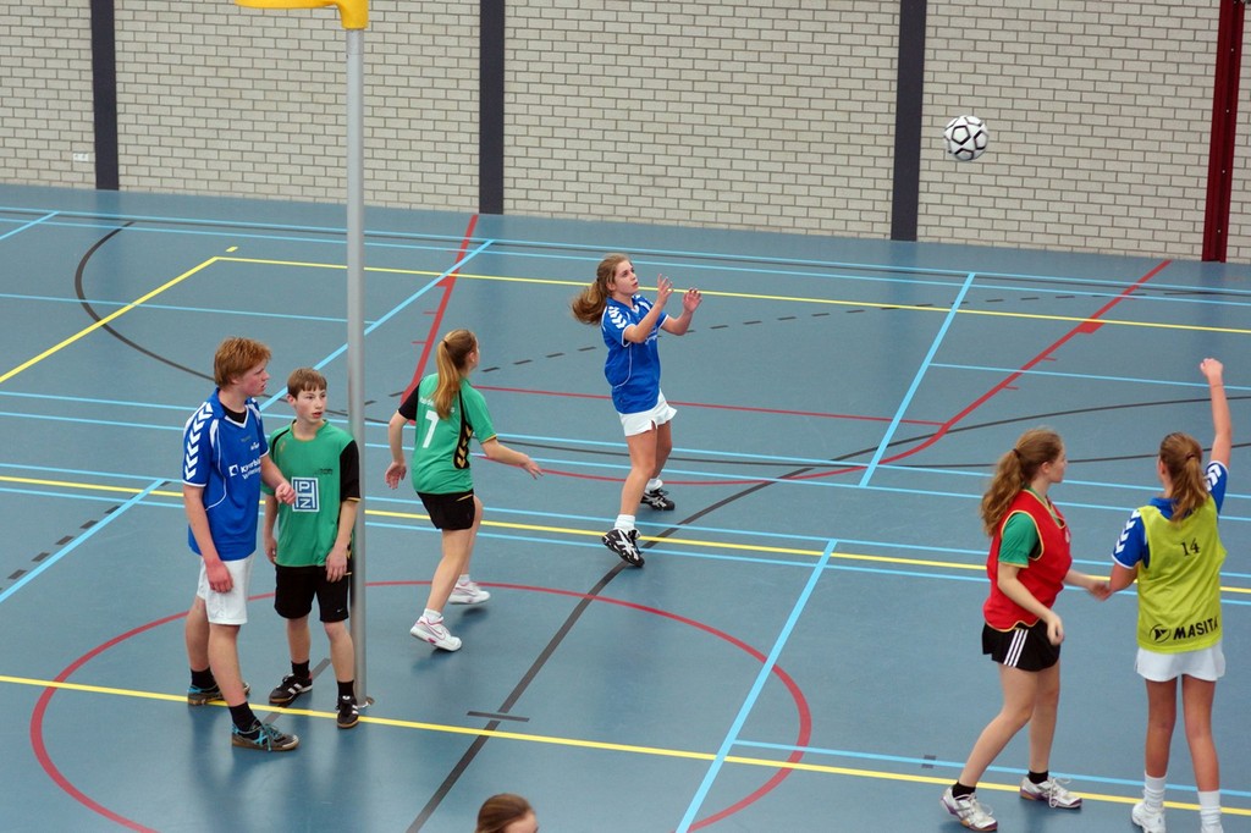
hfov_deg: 27.0
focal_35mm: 75
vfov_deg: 18.2
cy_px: 416
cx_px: 626
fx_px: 2605
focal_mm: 50
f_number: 2.8
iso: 640
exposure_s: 1/200
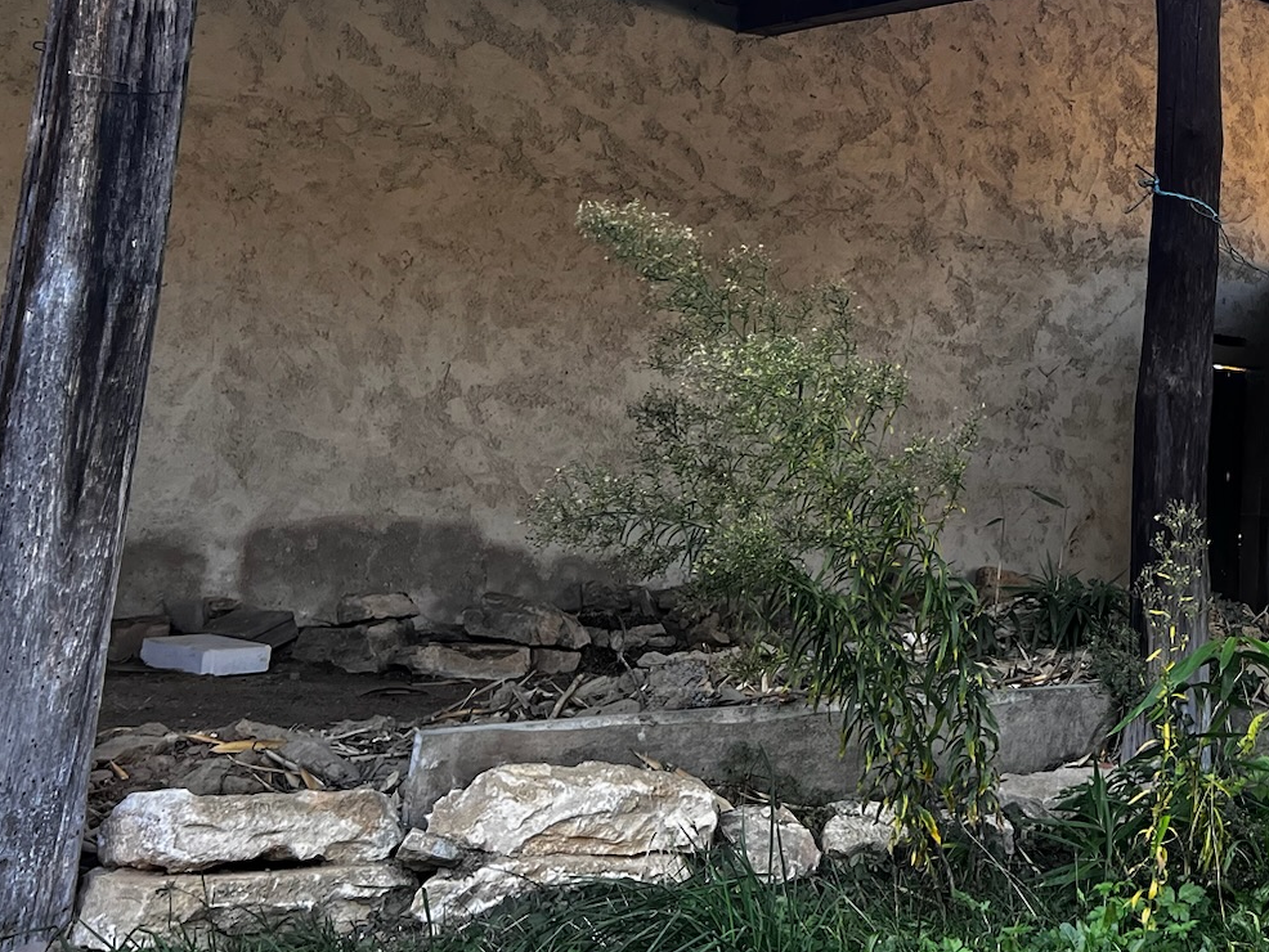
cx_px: 1255
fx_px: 1980
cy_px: 179
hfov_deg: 32.8
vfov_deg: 26.5
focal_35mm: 54
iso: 50
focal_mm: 5.7
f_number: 1.5
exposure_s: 1/163
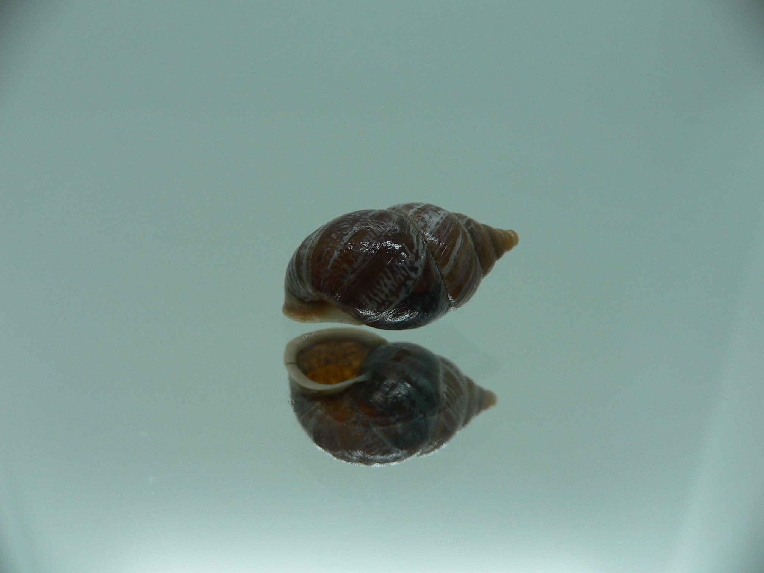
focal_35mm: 35
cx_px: 382
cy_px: 286
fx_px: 772
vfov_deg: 40.7
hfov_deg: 52.6
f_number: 2.8
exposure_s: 1/80
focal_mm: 4.6
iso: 80
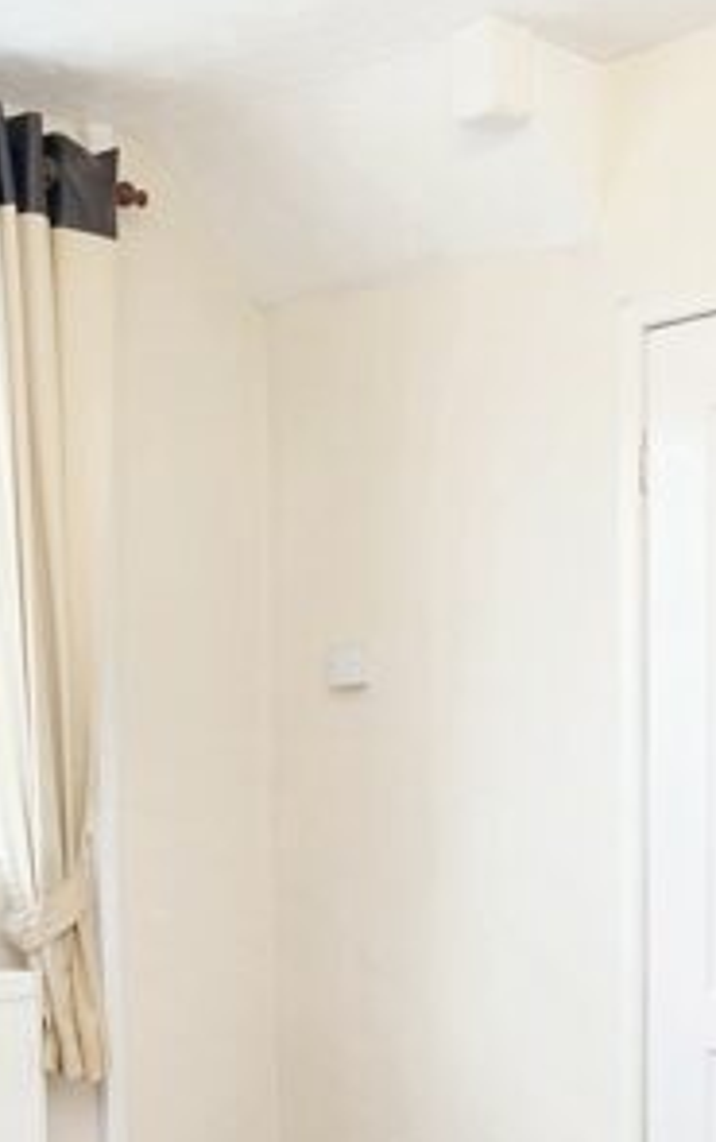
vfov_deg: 37.1
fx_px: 1651
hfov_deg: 24.5
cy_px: 869
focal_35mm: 53
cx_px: 360
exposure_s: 1/45
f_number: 4
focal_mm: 10
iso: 800
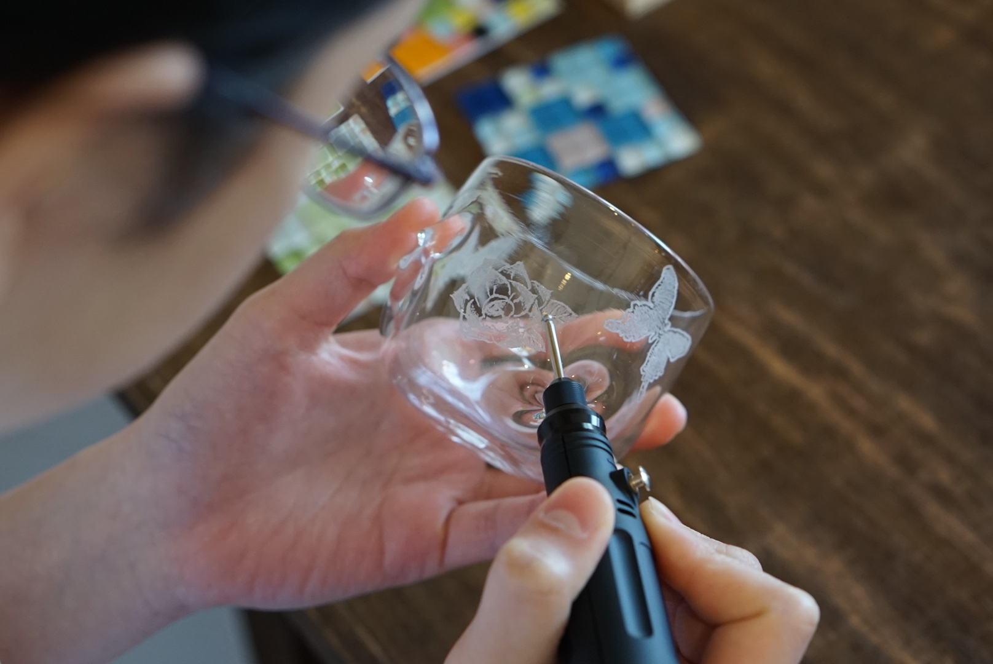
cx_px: 496
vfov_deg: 18.2
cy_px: 332
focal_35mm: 75
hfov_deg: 27.0
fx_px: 2070
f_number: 4
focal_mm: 50
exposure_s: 1/160
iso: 1000
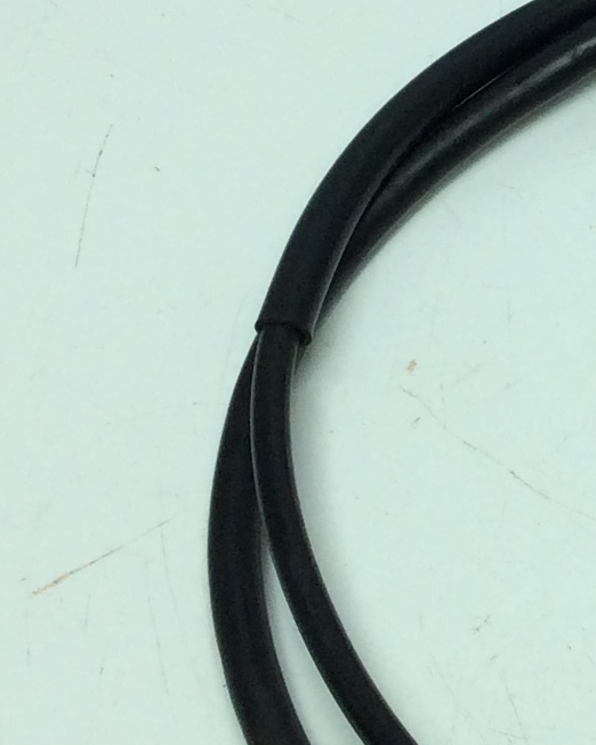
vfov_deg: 15.5
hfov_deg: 11.8
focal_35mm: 124
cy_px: 258
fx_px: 2733
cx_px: 969
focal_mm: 3.3
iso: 32
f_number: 2.4
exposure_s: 1/608
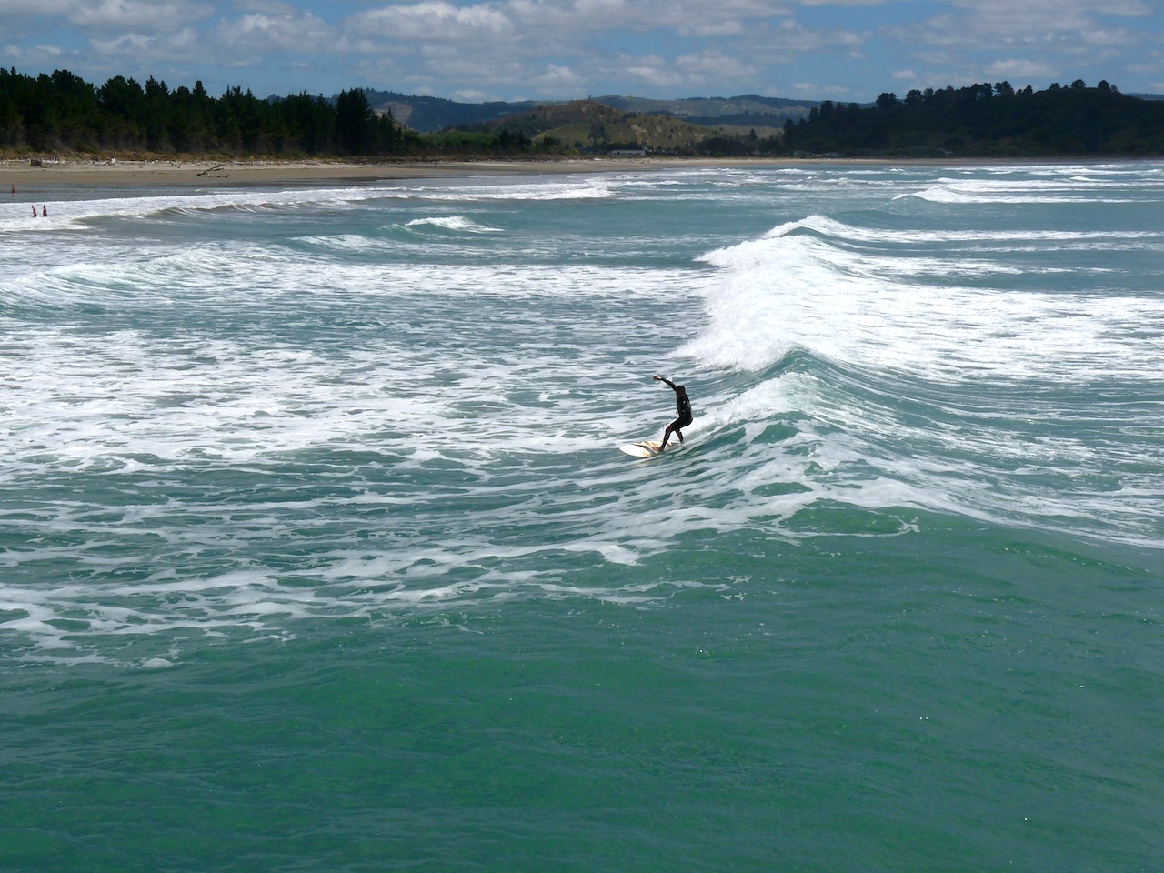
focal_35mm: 57
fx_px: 1917
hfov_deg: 33.8
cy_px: 436
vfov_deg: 25.7
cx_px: 582
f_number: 8
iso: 100
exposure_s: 1/640
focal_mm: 10.1
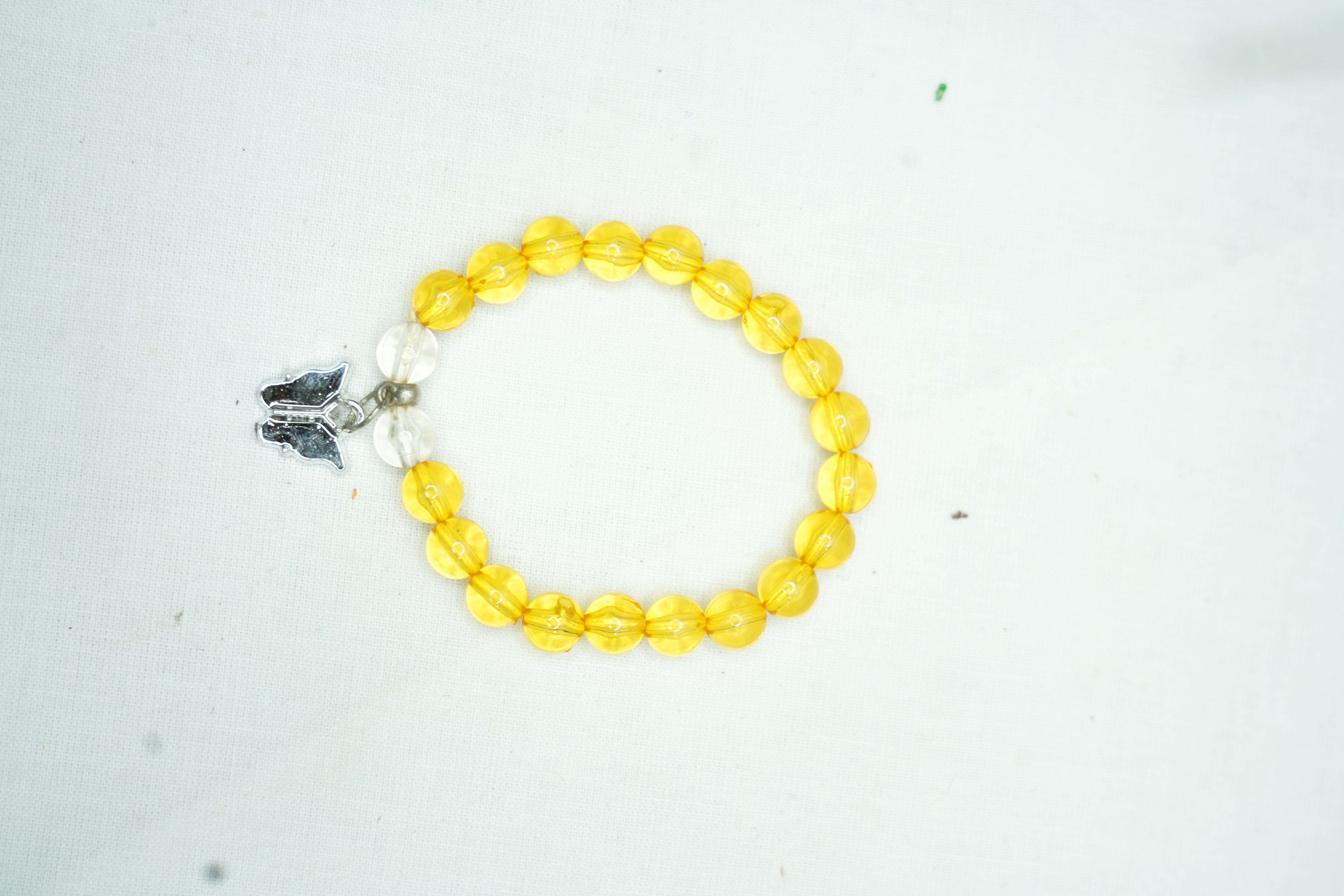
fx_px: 2426
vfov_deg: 20.9
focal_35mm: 65
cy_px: 448
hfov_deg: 31.0
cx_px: 672
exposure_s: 1/60
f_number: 5.6
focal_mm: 65
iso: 320
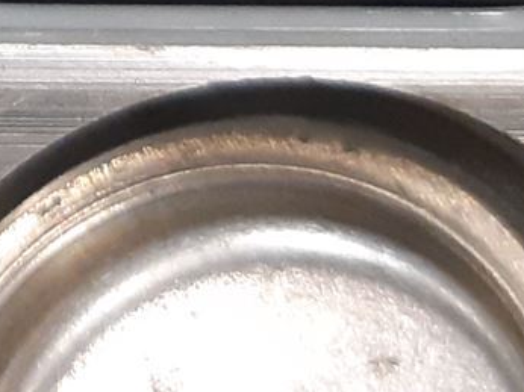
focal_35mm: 154
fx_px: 2330
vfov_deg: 9.1
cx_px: -471
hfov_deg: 11.7
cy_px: -371
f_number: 1.7
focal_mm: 3.93
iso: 250
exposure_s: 1/33
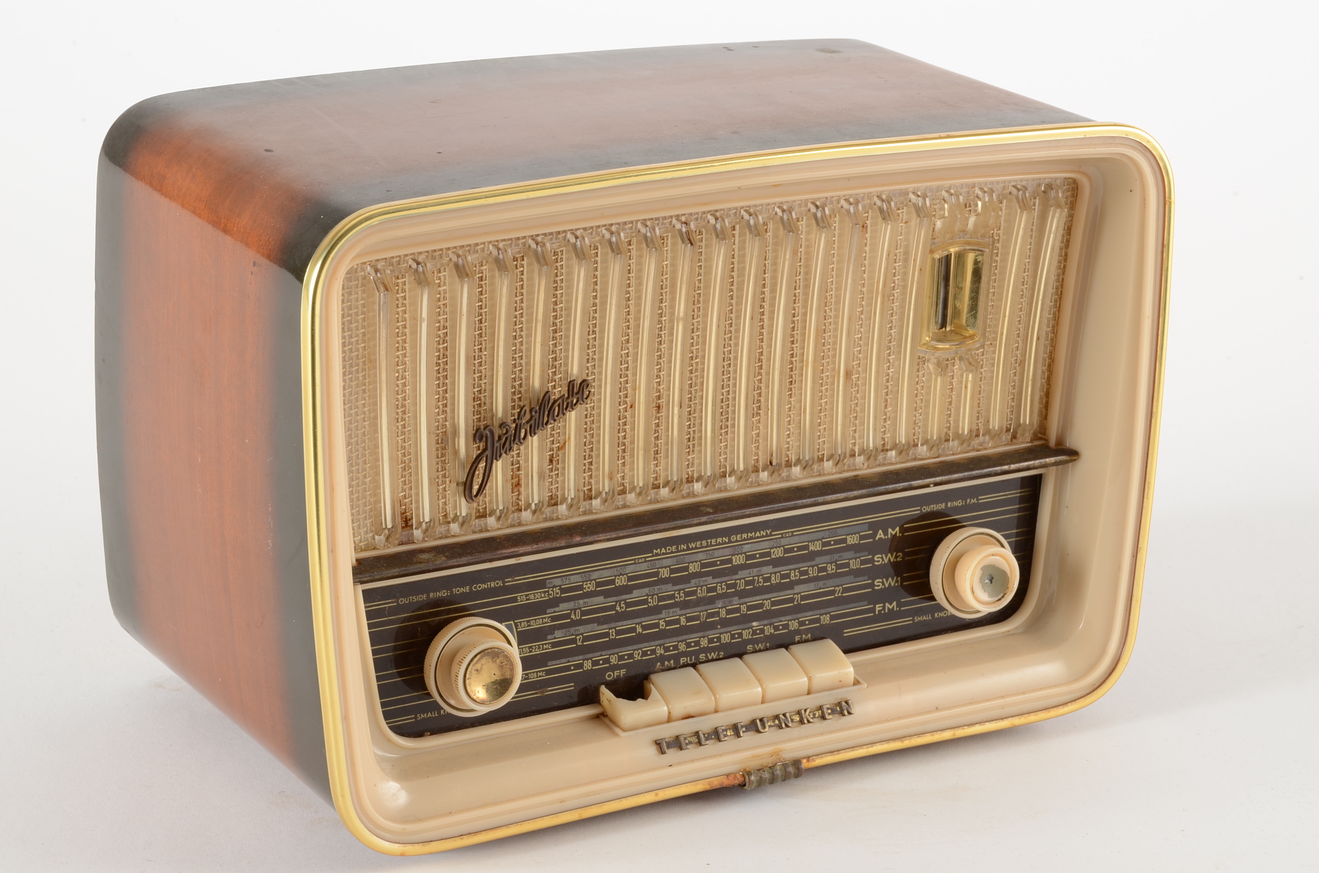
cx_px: 660
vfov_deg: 14.6
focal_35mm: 93
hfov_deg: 22.0
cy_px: 436
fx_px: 3400
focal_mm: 62
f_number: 13
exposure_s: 1/125
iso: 200
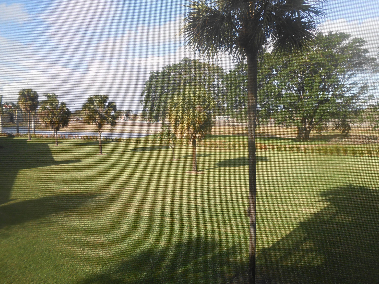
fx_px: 285
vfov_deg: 53.1
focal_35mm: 26
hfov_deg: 67.3
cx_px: 190
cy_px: 142
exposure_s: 1/320
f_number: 3.5
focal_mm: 4.6
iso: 80
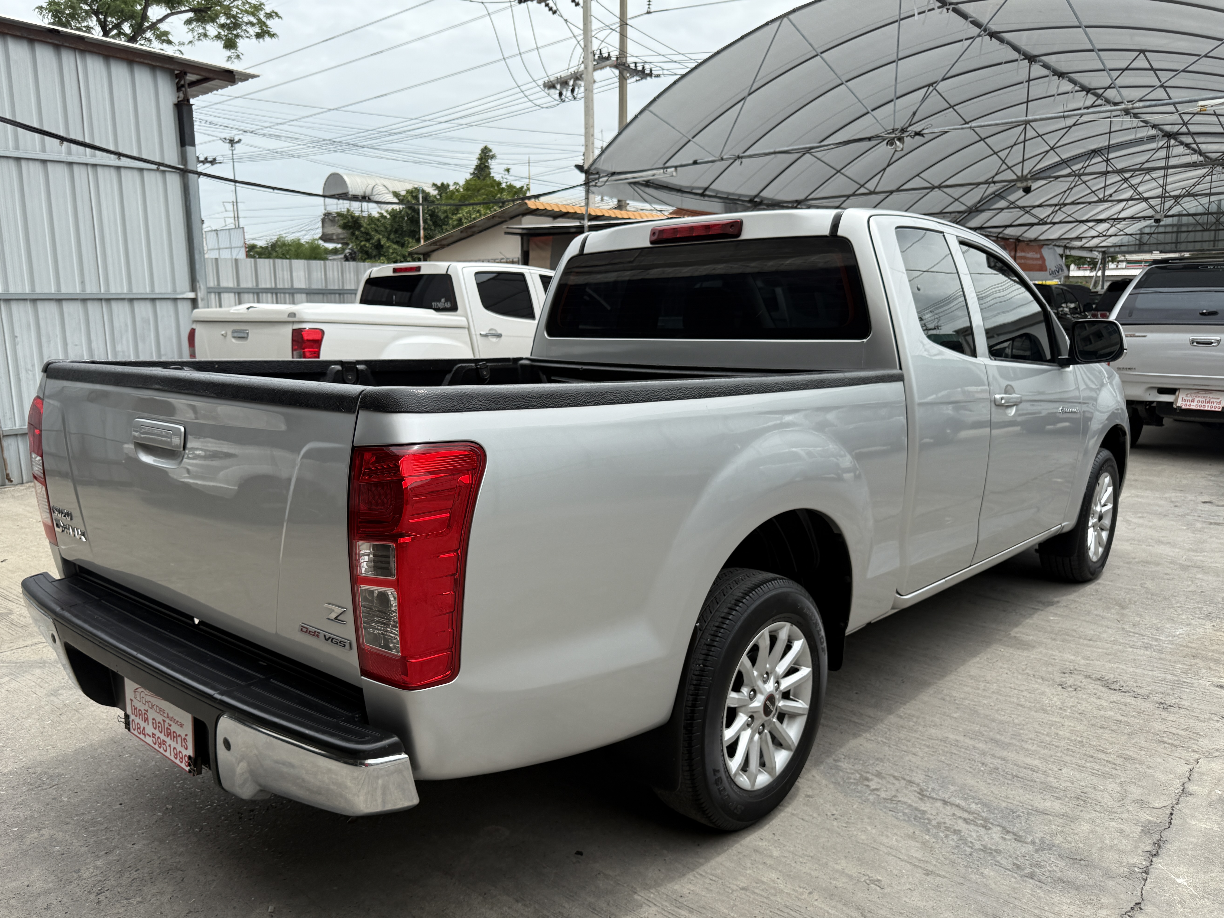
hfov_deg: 67.2
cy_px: 495
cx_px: 571
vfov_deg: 53.0
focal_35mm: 26
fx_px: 919
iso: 80
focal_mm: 6.76
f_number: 1.78
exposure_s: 1/2907
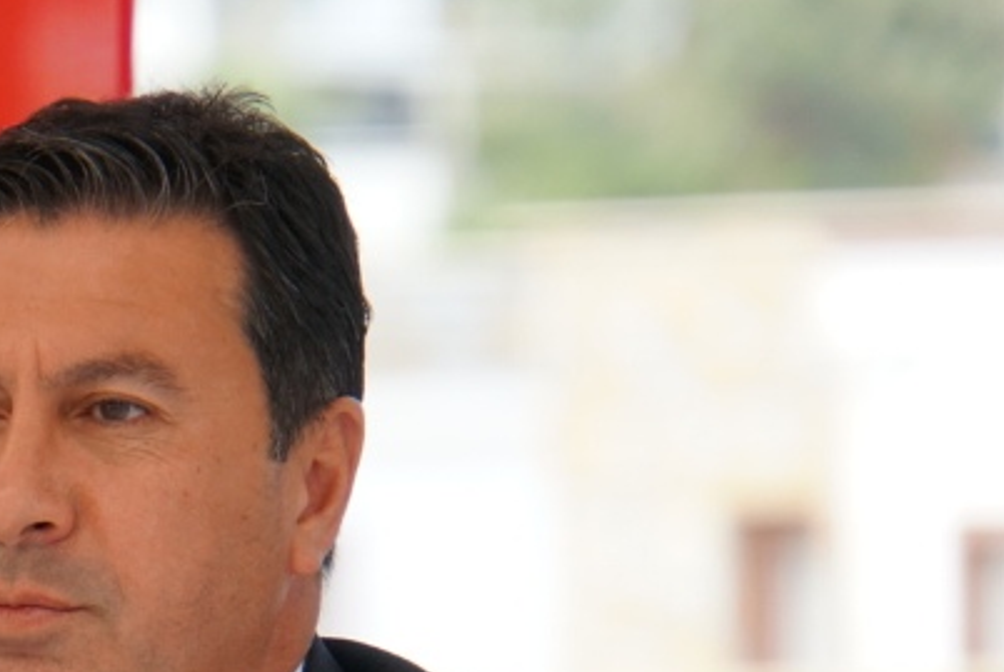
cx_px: -80
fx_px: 21330
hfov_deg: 2.7
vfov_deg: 1.8
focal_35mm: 764
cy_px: 682
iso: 500
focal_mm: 200
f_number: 6.3
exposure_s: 1/320
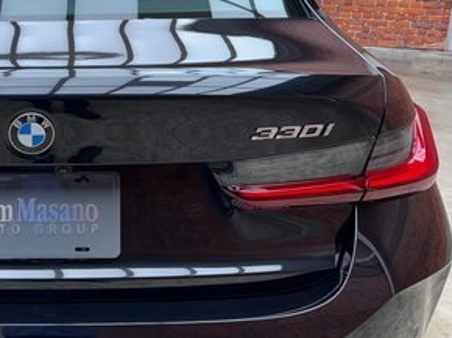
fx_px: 691
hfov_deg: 33.9
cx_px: 30
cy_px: 178
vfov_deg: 27.5
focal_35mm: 53
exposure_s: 1/120
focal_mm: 6.76
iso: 80
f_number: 1.78
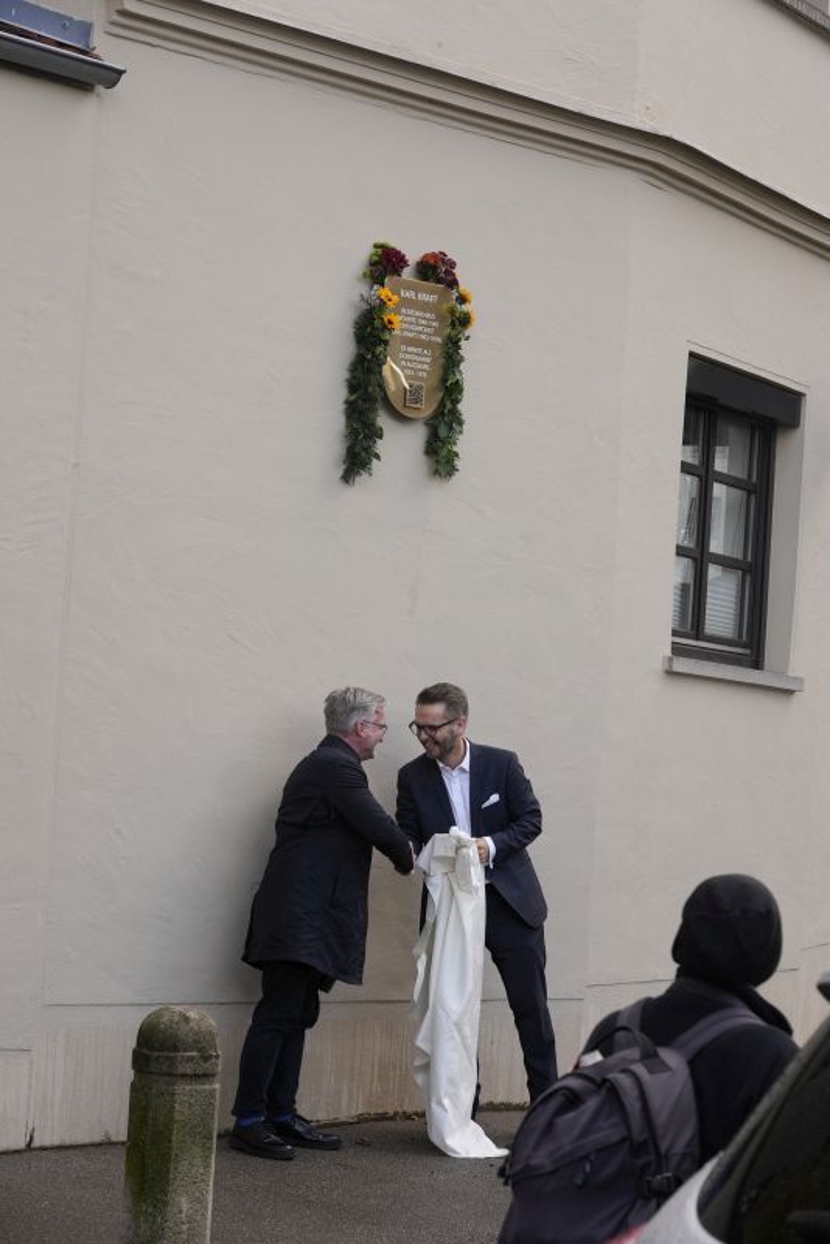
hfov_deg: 16.7
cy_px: 622
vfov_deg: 24.8
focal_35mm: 82
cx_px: 415
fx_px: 2833
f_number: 7.1
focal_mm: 82
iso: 800
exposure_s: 1/400
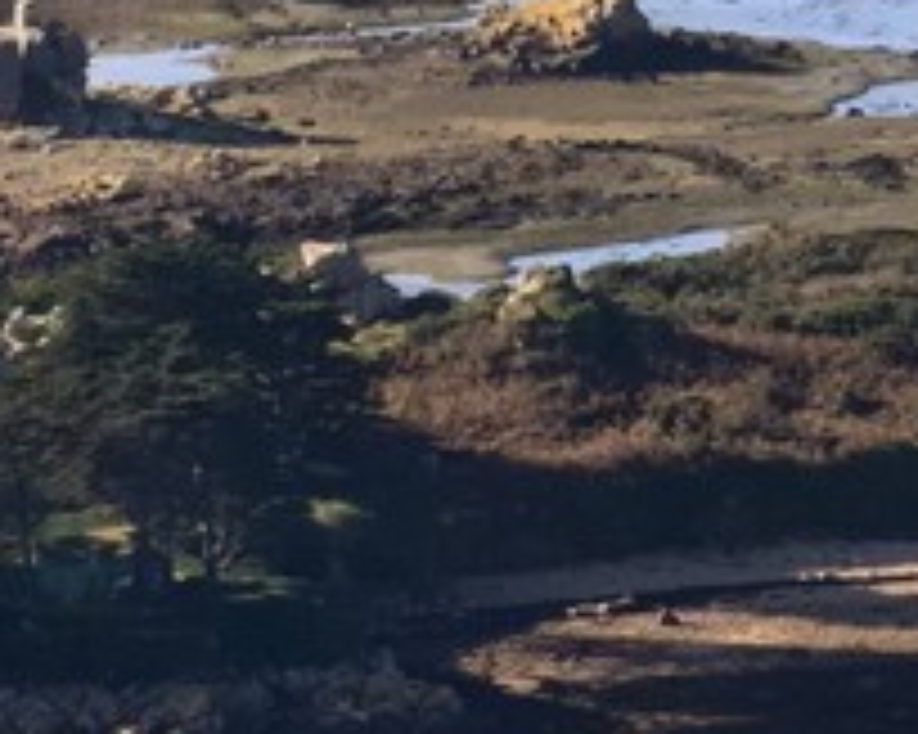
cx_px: 3528
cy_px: -968
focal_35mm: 1471
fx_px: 39947
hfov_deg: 1.3
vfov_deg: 1.1
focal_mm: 200
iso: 800
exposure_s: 1/1000
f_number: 11
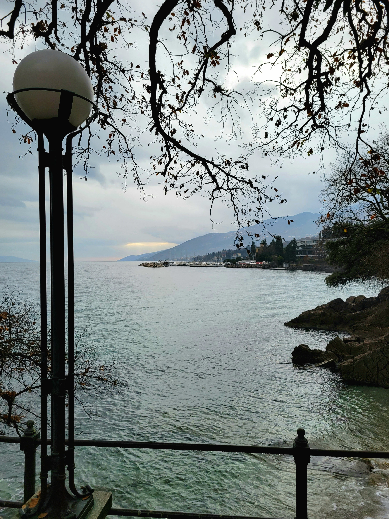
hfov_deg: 53.1
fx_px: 390
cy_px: 260
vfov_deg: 67.3
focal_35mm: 26
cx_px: 194
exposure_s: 1/667
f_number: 1.8
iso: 40
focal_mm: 5.4
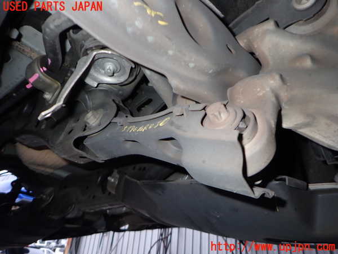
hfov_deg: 69.4
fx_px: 244
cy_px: 127
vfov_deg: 54.9
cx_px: 169
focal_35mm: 25
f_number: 2
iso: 200
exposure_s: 1/30
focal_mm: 4.5
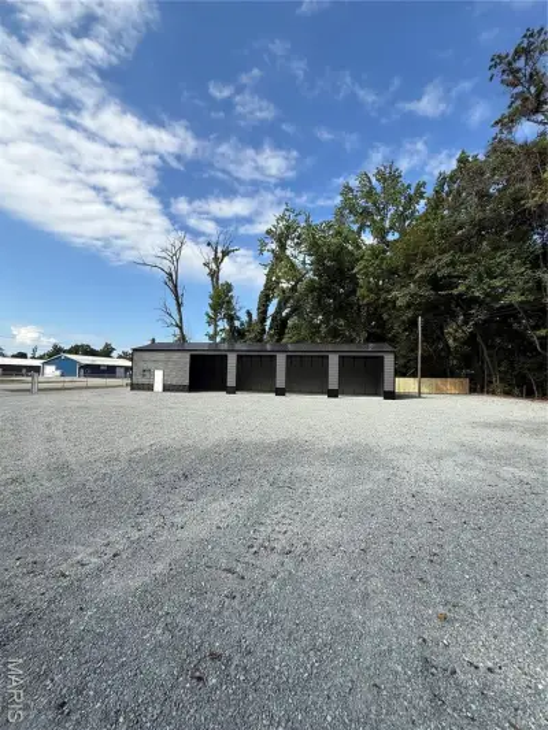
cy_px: 365
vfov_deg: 102.1
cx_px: 274
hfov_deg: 85.7
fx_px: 295
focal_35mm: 14
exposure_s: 1/1339
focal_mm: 2.22
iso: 50
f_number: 2.2
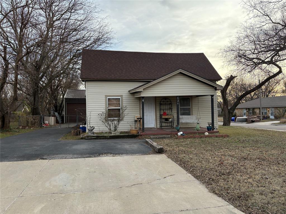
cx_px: 143
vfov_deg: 53.1
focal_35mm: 26
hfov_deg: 67.3
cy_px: 107
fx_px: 215
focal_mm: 5.96
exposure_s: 1/810
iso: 50
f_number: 1.6
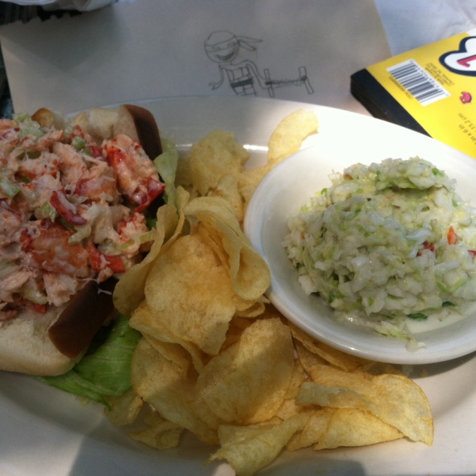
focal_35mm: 42
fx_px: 653
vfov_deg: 40.0
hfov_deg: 39.9
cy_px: 240
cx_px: 204
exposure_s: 1/361
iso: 80
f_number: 2.8
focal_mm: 3.85
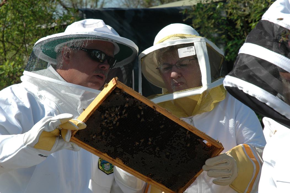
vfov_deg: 14.7
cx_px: 145
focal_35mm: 93
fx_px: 749
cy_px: 96
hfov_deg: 21.9
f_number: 9
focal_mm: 62
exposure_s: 1/320
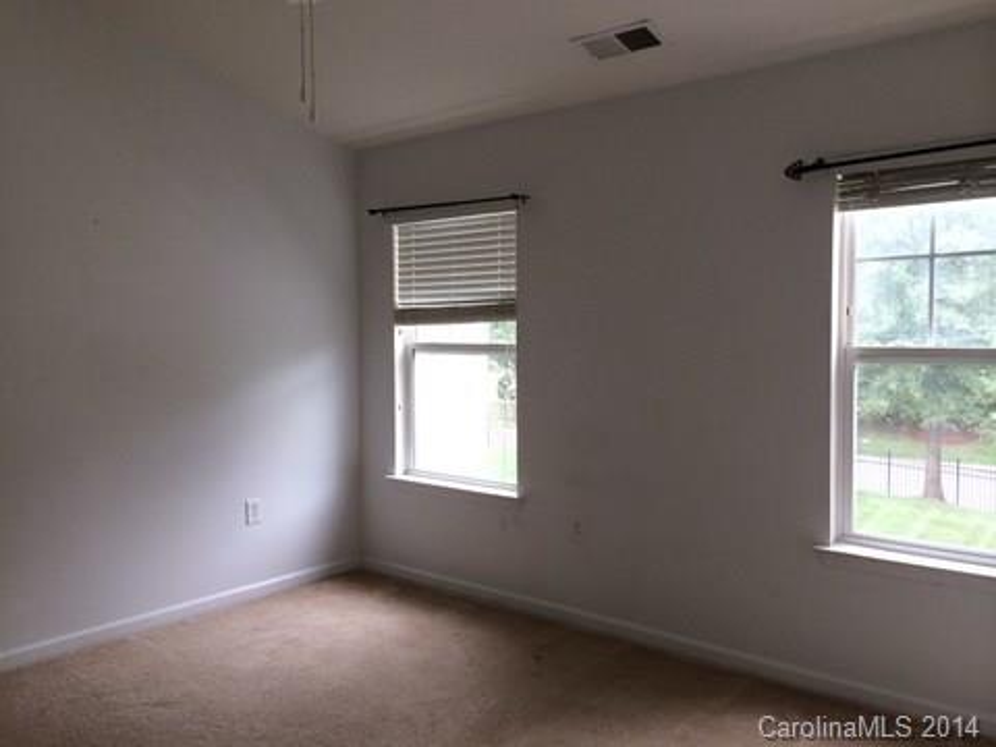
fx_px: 863
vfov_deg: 46.8
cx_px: 498
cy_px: 374
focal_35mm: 30
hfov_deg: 60.0
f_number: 2.2
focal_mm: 4.12
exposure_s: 1/40
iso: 40
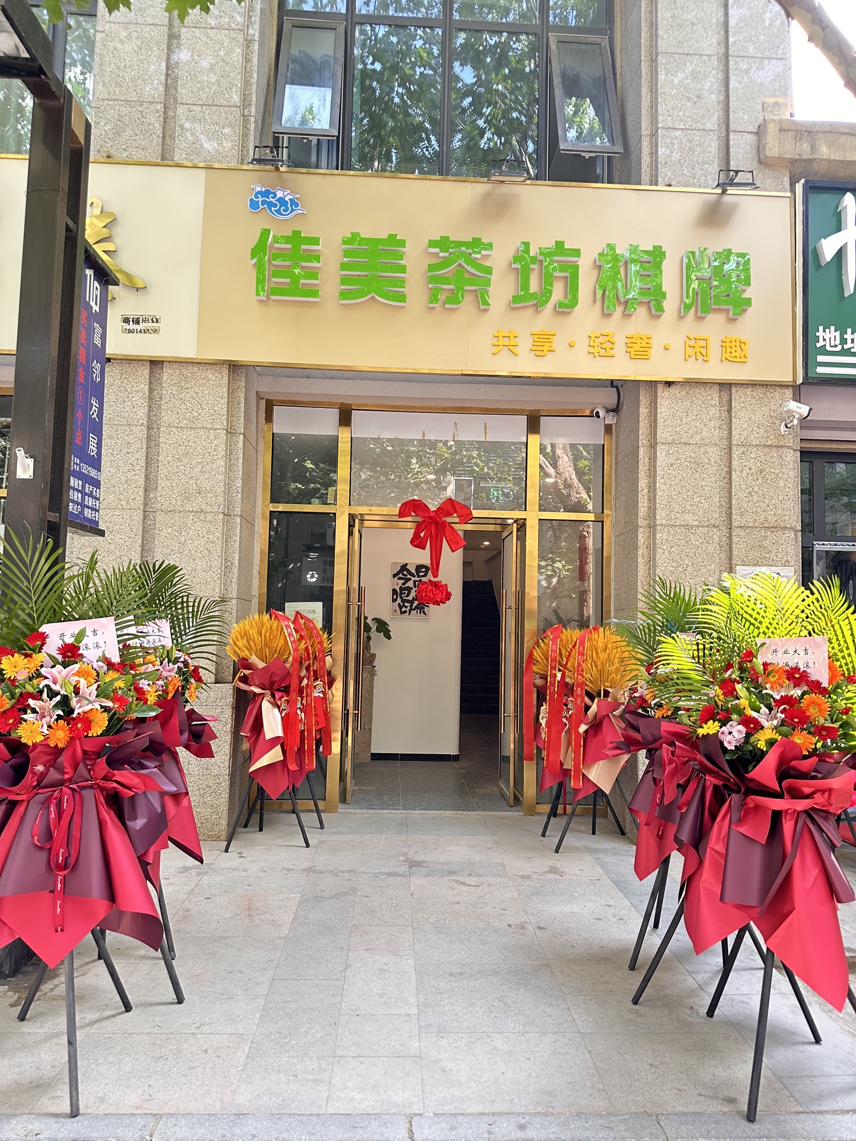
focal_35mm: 24
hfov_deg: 56.8
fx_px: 791
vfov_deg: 71.6
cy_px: 570
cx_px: 428
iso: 160
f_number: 1.78
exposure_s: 1/121
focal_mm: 6.86
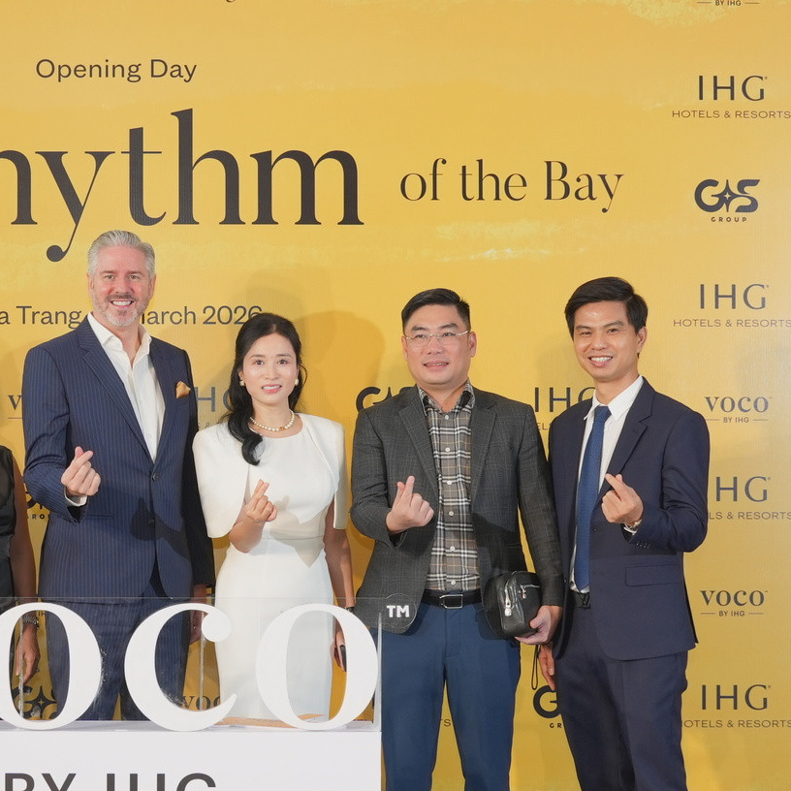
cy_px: 464
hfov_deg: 20.4
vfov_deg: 20.6
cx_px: 134
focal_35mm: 84
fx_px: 2172
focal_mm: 28.6
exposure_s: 1/100
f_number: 4
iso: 320
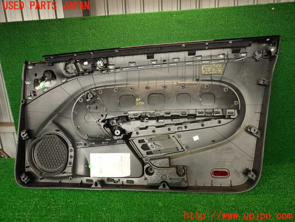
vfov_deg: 54.9
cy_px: 111
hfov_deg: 69.4
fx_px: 213
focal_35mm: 25
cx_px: 148
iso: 200
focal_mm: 4.5
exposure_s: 1/60
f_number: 2
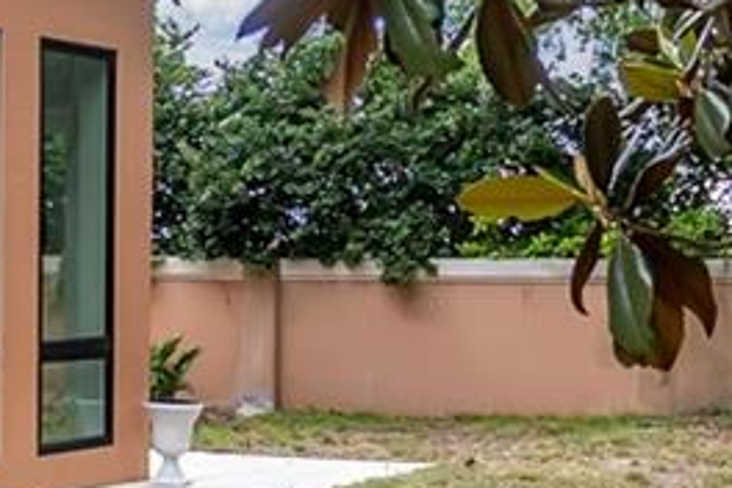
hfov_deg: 22.3
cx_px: 230
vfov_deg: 15.0
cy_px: 252
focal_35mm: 91
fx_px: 1850
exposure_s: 1/200
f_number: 4
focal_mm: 10
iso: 100
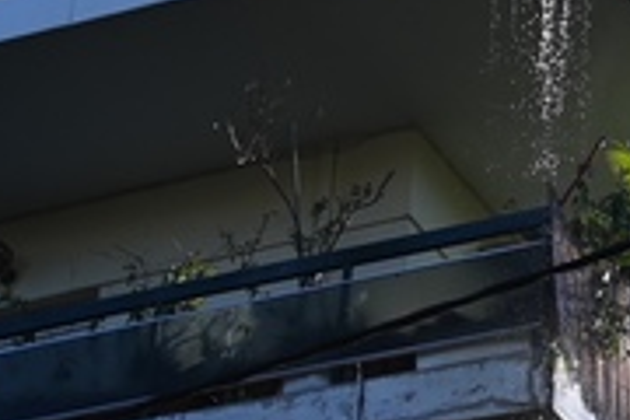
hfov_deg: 11.7
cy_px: 61
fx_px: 3045
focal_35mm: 174
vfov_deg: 7.9
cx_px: 570
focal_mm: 24
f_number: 3.8
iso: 110
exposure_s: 1/500
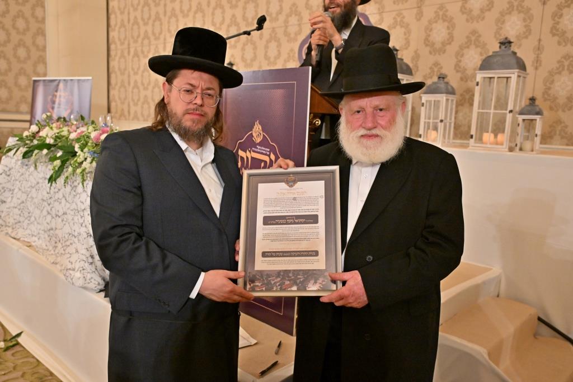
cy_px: 191
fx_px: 462
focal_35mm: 29
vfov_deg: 45.0
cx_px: 286
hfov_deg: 63.7
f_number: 4
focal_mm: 29
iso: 2500
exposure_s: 1/250
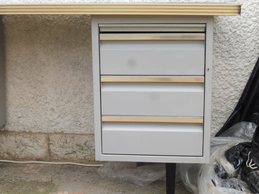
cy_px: 97
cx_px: 130
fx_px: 434
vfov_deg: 25.2
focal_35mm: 58
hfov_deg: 33.2
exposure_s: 1/250
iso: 100
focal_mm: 10.3
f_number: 6.3
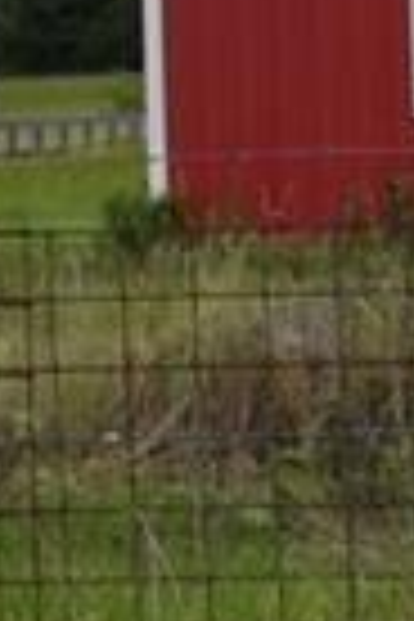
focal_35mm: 200
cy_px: 22
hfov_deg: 6.8
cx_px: 544
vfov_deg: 10.2
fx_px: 3450
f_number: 11
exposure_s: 1/200
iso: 100
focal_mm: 18
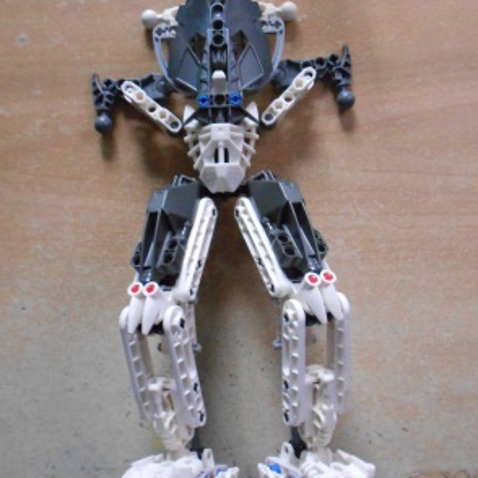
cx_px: 219
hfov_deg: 47.2
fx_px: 547
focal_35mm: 35
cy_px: 232
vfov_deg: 47.2
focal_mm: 4.6
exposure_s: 1/4
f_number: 3.2
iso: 800
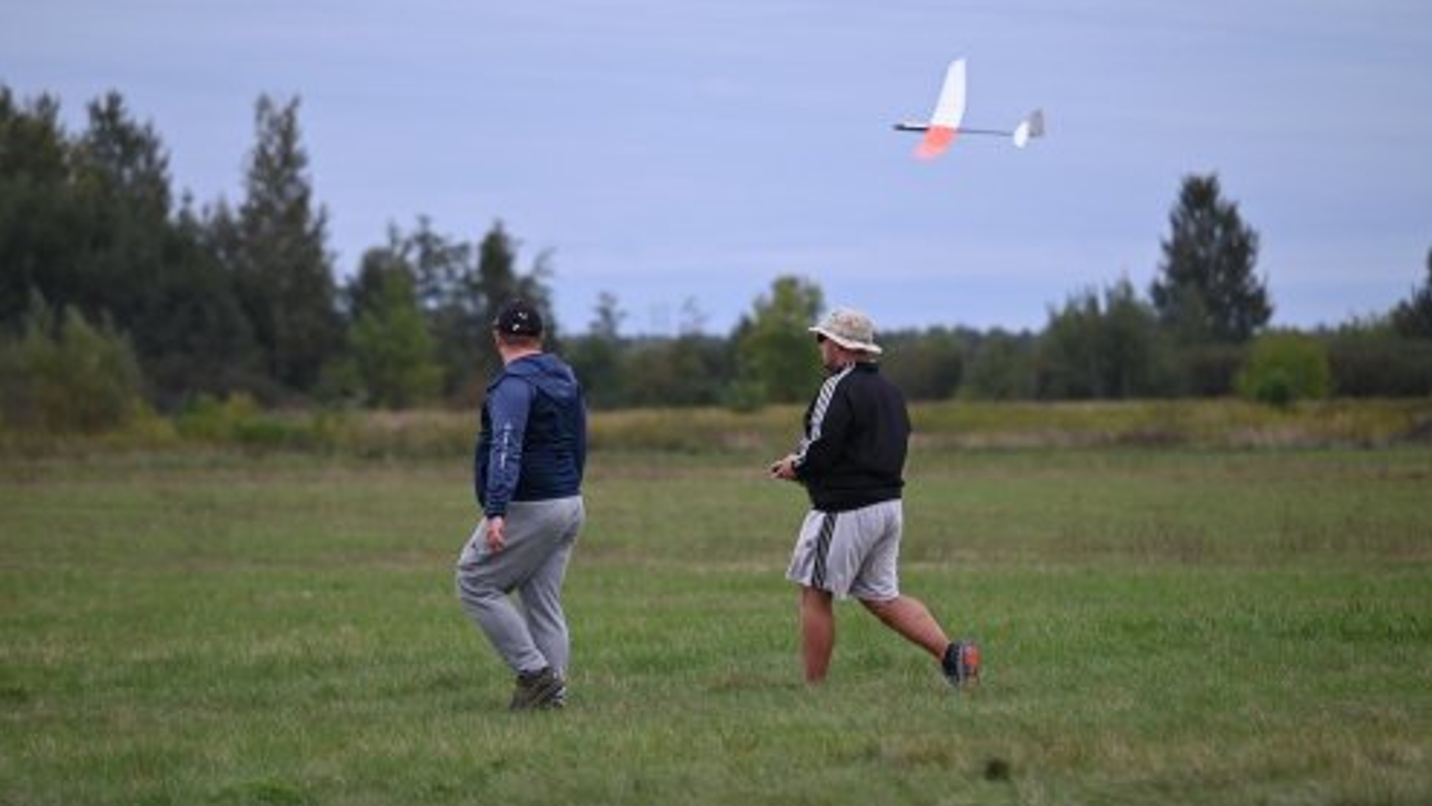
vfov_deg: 4.3
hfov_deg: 7.6
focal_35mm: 285
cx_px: 717
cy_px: 357
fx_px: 10823
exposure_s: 1/1250
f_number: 6
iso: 640
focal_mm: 270
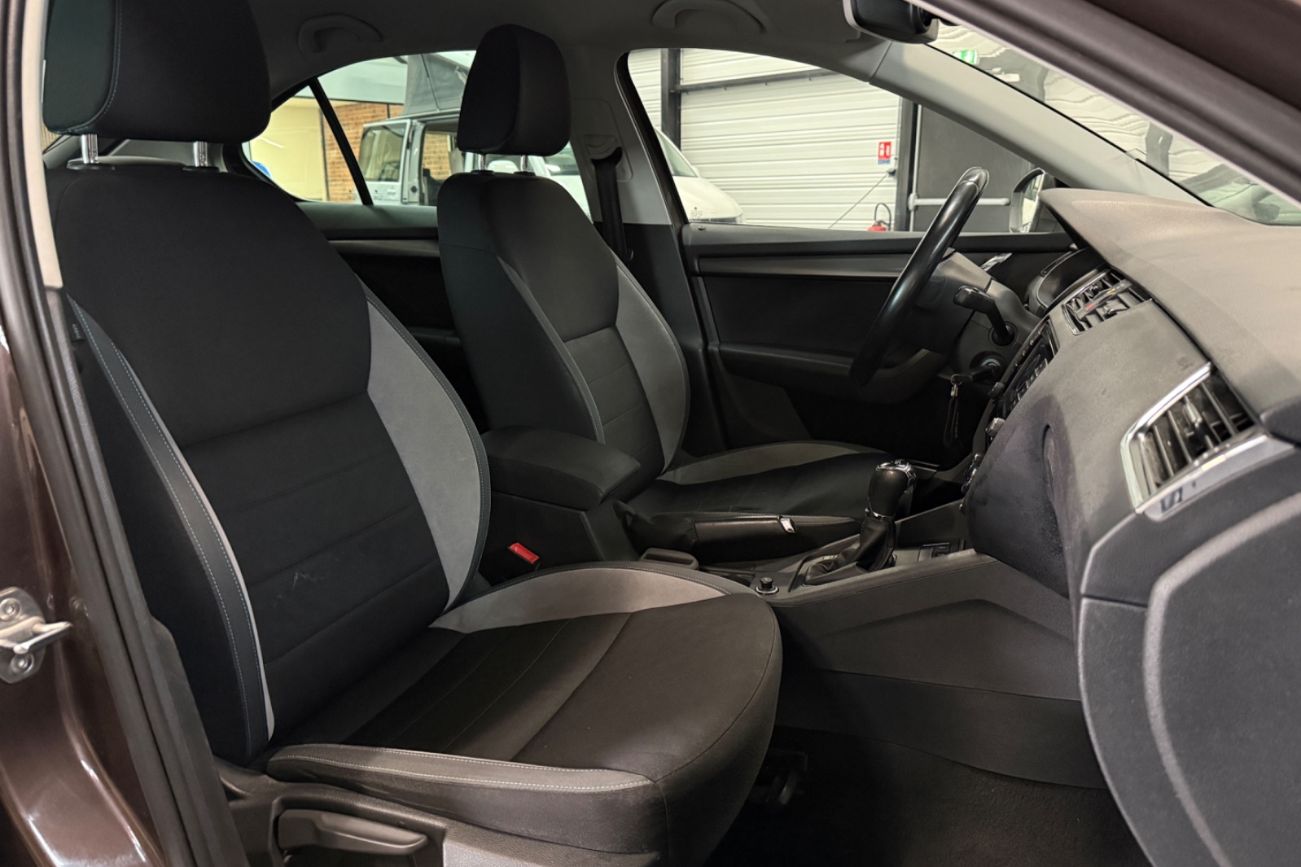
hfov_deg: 71.5
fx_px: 903
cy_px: 423
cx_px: 650
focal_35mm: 25
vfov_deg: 51.3
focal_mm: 6.76
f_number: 1.78
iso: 800
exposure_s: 1/33
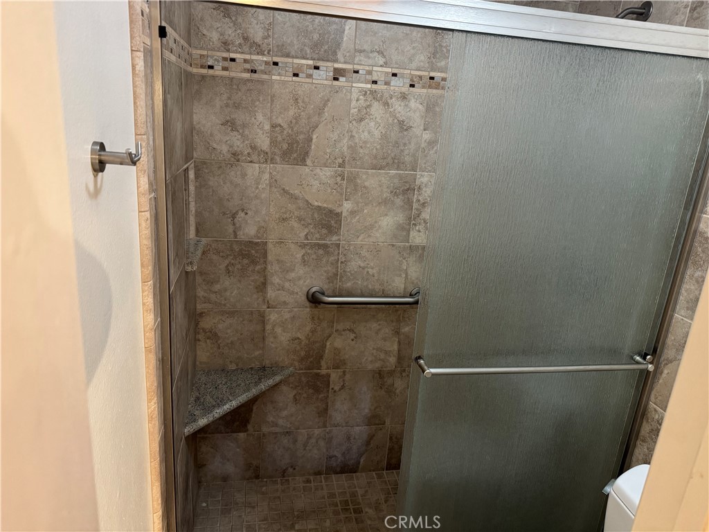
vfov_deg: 56.8
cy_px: 266
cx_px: 354
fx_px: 492
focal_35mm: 24
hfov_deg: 71.6
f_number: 1.78
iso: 400
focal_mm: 6.76
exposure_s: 1/60
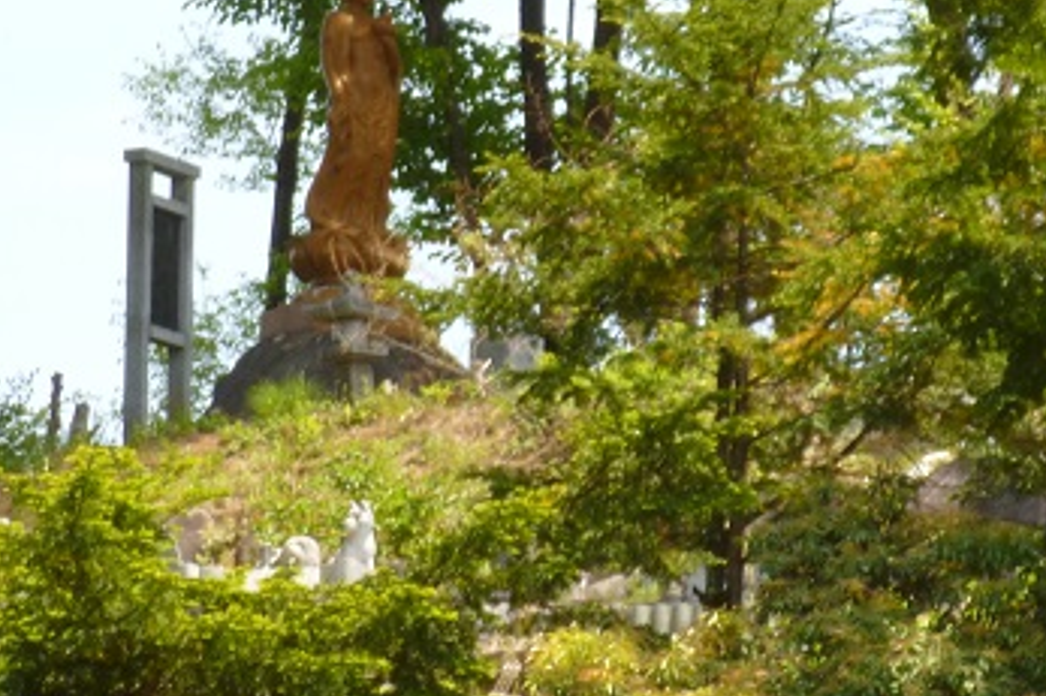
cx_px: 534
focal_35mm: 314
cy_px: 247
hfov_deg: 6.6
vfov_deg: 4.4
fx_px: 9119
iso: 100
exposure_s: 1/80
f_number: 6.4
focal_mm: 21.5
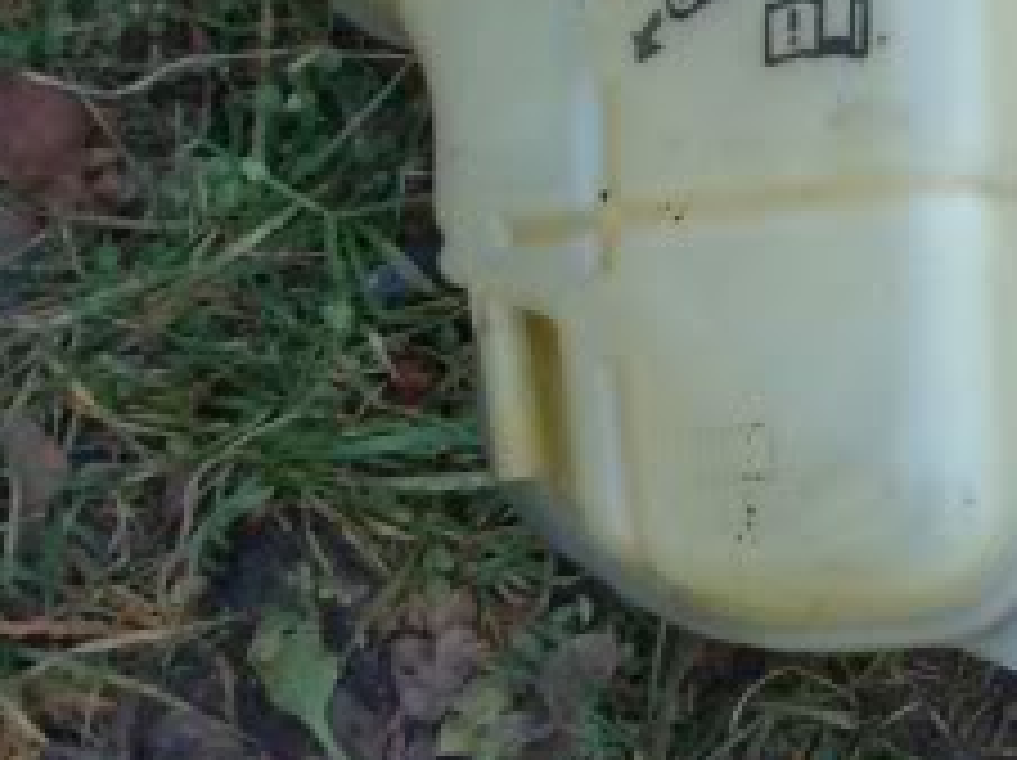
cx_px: 1341
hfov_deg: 15.1
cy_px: 445
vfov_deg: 11.9
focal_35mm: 124
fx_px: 3639
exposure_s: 1/50
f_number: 2.6
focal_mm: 5.8
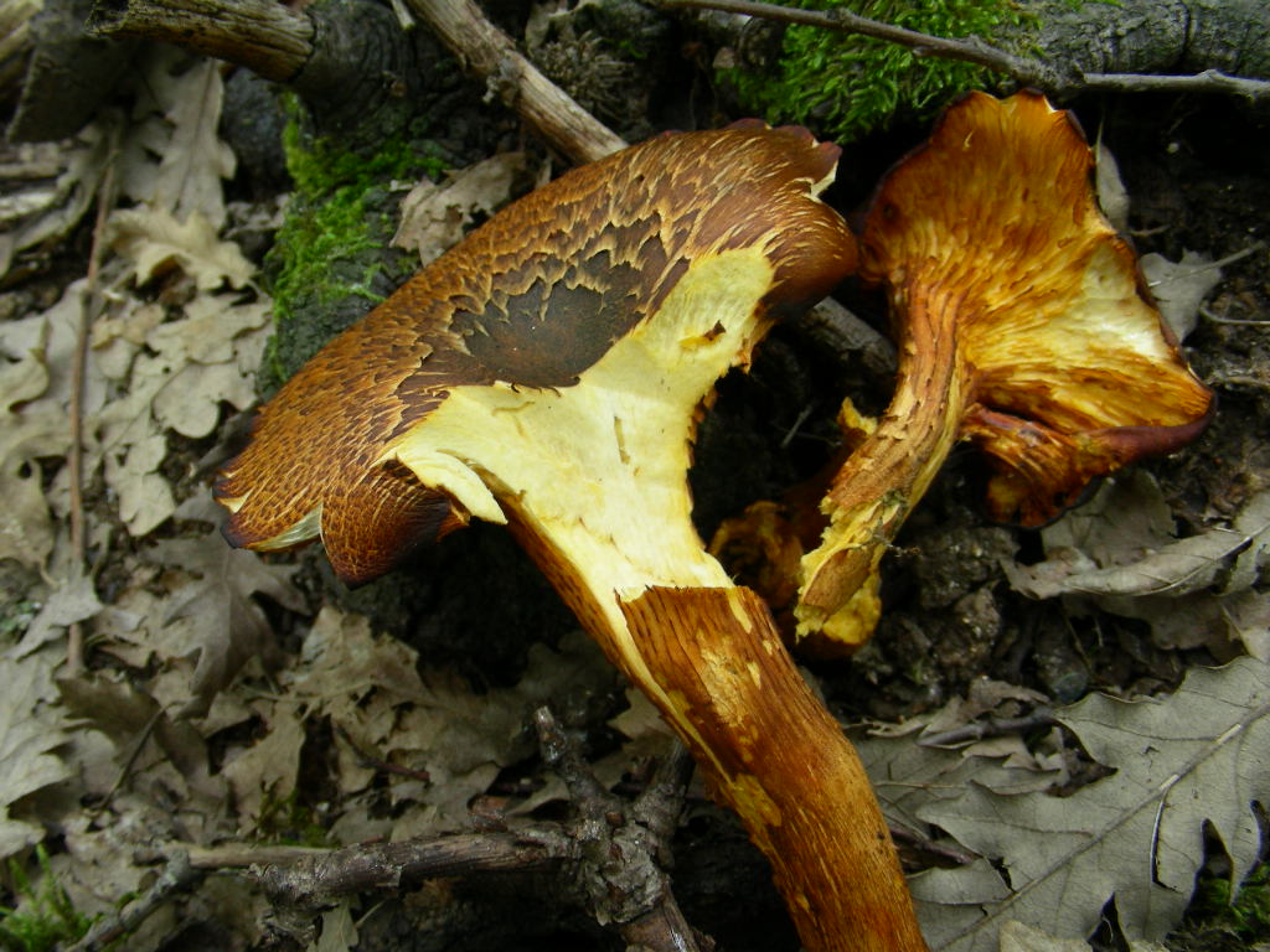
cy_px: 476
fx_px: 1394
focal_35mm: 38
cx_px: 635
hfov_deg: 49.0
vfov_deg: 37.7
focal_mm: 6.3
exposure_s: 1/18.7
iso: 50
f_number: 3.5
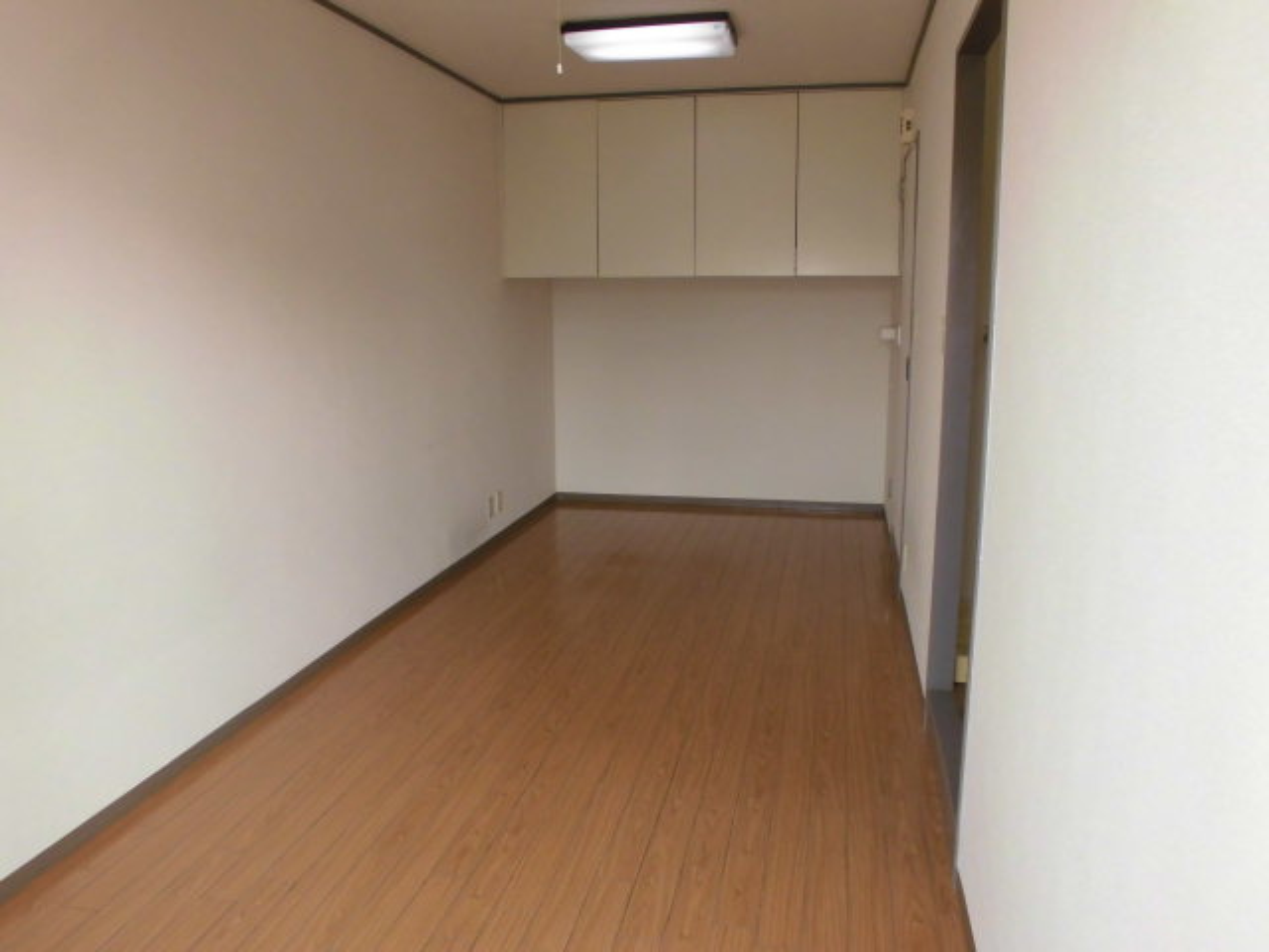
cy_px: 476
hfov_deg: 67.3
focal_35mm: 26
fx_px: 953
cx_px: 634
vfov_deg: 53.1
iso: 200
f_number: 3.5
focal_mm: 4.6
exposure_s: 1/60
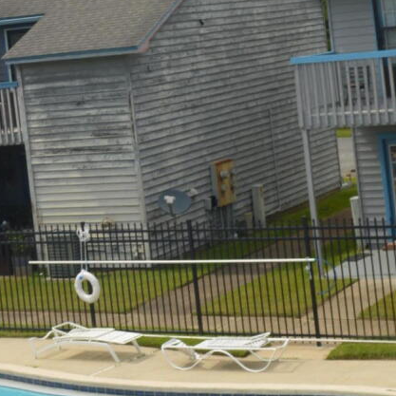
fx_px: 1424
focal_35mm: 110
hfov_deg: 15.3
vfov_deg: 15.6
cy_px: 17
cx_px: -59
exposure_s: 1/200
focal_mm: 18
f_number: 9
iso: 100
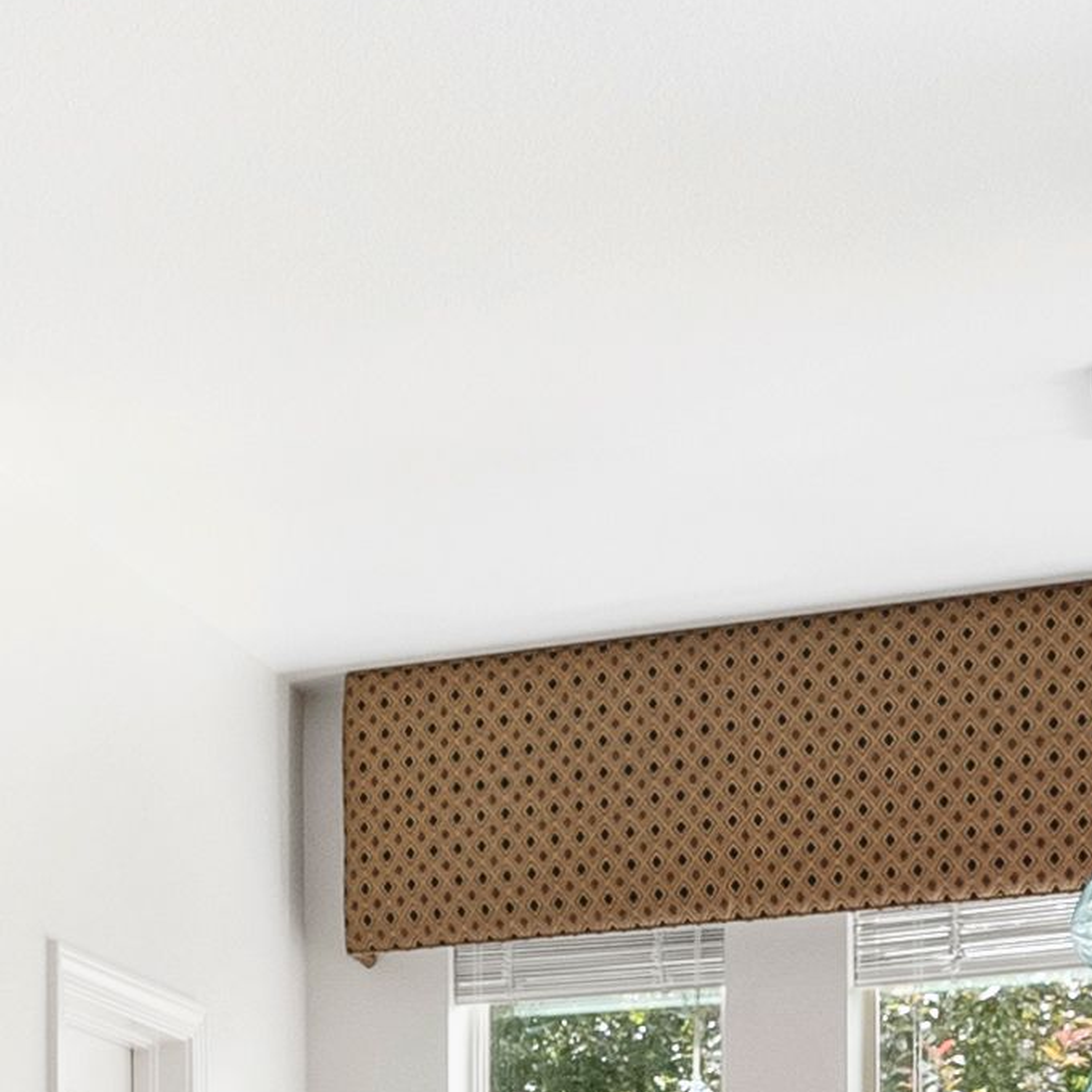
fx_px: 3783
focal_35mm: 106
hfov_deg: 14.3
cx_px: -925
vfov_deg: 15.2
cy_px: 1643
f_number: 9
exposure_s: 1/15
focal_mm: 20
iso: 640
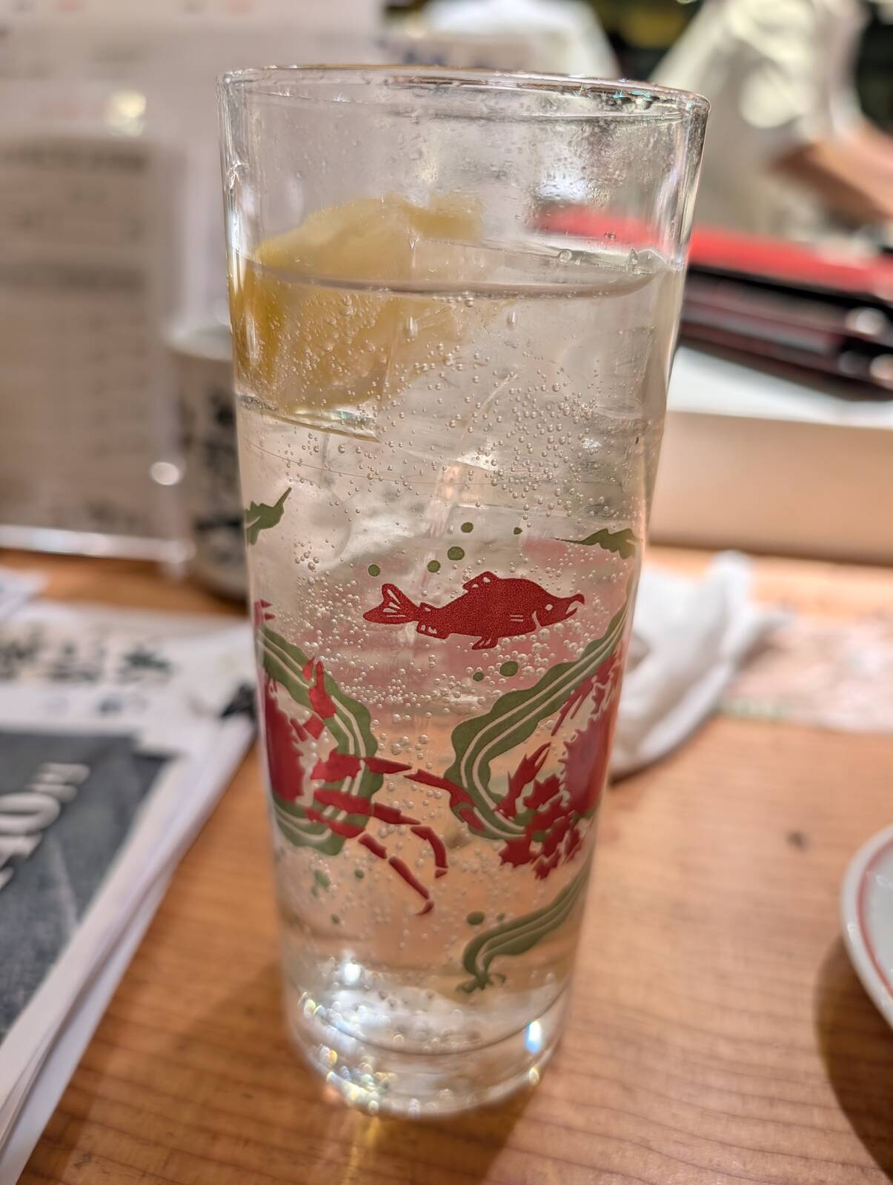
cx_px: 446
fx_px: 823
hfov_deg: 56.9
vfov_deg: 71.5
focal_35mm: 24
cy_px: 592
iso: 81
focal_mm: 6.9
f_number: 1.68
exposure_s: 1/122
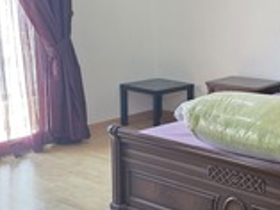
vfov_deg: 21.9
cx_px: 211
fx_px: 542
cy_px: 88
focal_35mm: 67
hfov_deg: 28.5
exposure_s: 1/100
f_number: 1.7
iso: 200
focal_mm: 6.3
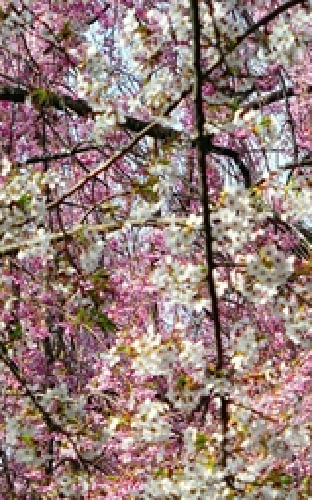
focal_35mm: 274
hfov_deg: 4.8
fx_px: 3729
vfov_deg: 7.6
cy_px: 610
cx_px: 254
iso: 100
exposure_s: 1/160
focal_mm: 57
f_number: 6.3
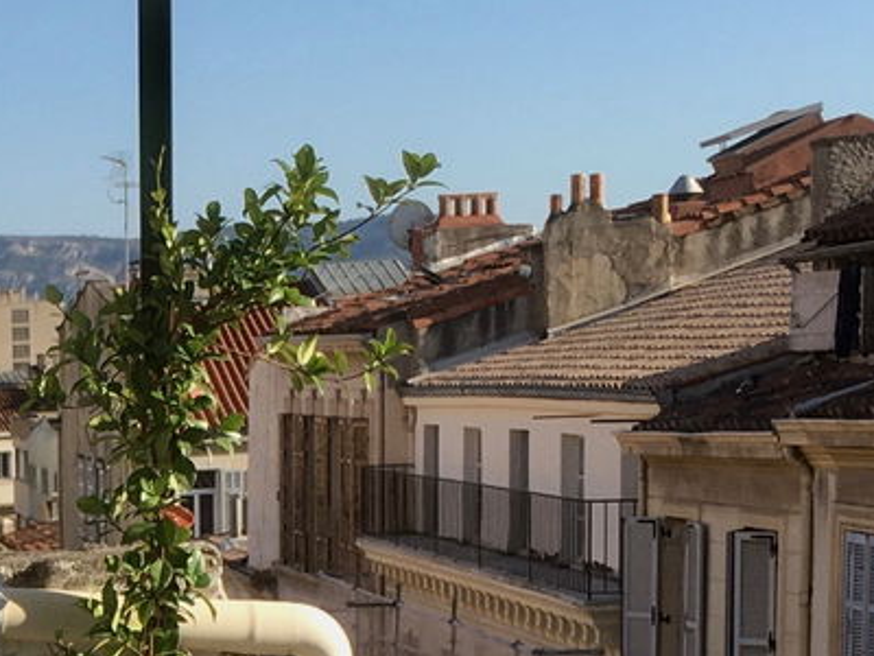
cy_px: 888
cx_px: -260
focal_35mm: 116
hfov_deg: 16.1
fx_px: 2929
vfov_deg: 12.3
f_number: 2.2
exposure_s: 1/699
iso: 25
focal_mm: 4.15
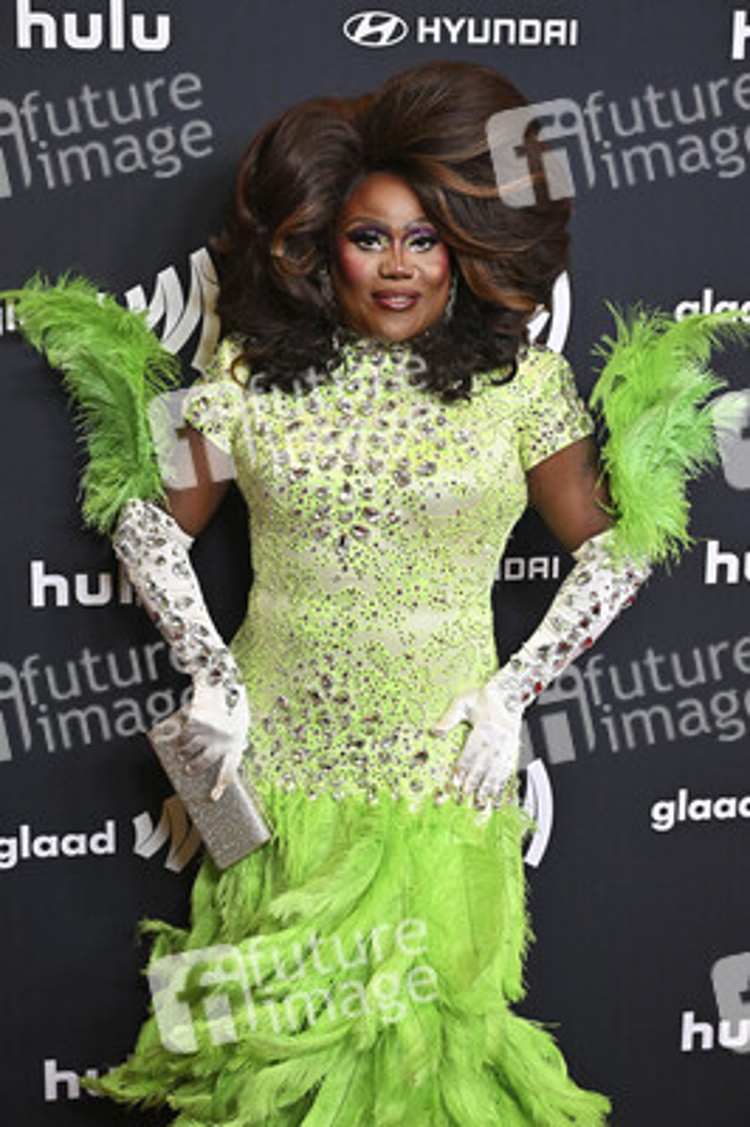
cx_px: 375
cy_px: 564
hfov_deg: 22.6
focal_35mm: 60
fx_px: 1878
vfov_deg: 33.4
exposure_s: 1/250
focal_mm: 60
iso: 4000
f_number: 5.6
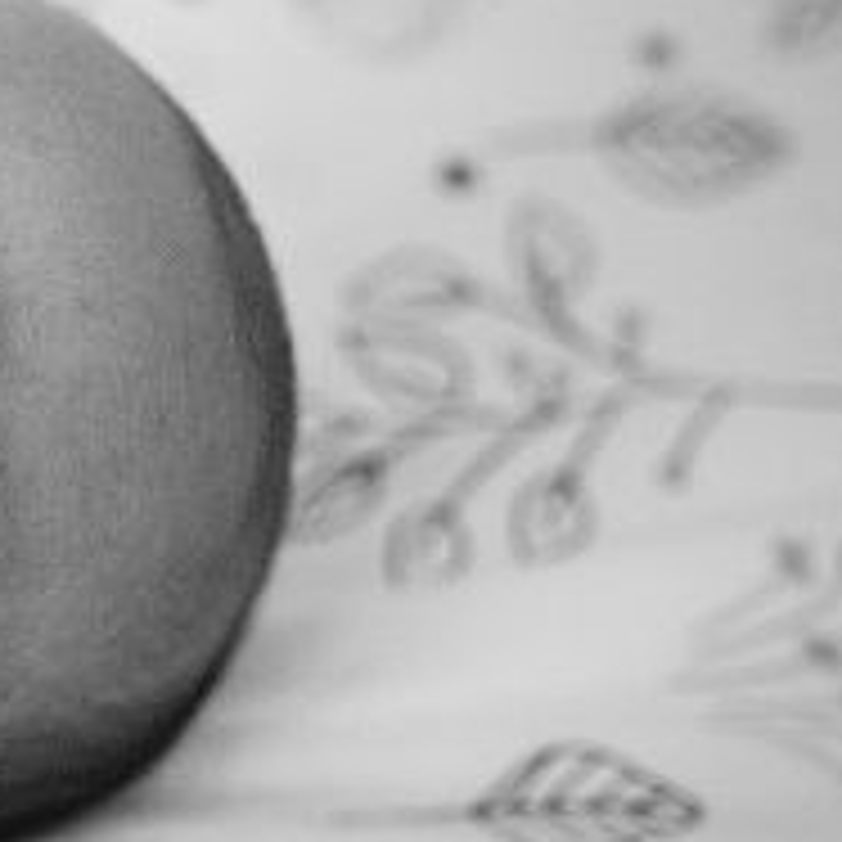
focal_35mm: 122
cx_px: -603
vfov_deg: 14.3
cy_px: 450
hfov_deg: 13.1
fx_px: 3357
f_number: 3.2
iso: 1600
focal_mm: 35
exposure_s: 1/400
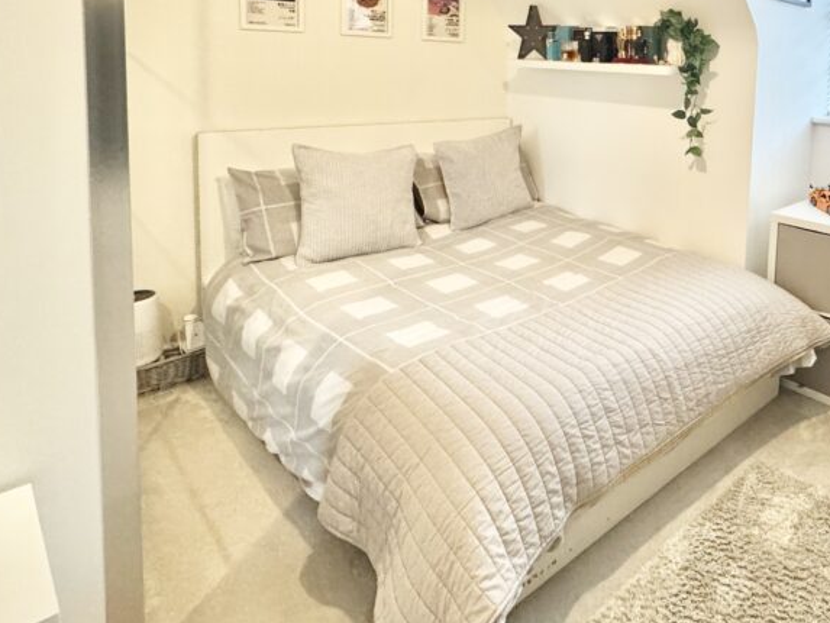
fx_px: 600
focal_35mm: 25
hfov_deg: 61.7
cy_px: 116
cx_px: 700
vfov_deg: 51.2
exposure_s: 1/65
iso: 320
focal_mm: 2.22
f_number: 2.2
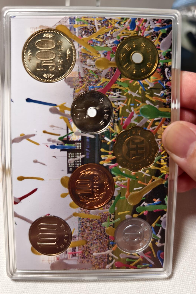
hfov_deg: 47.9
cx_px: 89
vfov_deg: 67.4
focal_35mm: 27
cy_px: 152
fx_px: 221
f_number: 1.75
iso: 50
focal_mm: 8.67
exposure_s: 1/100
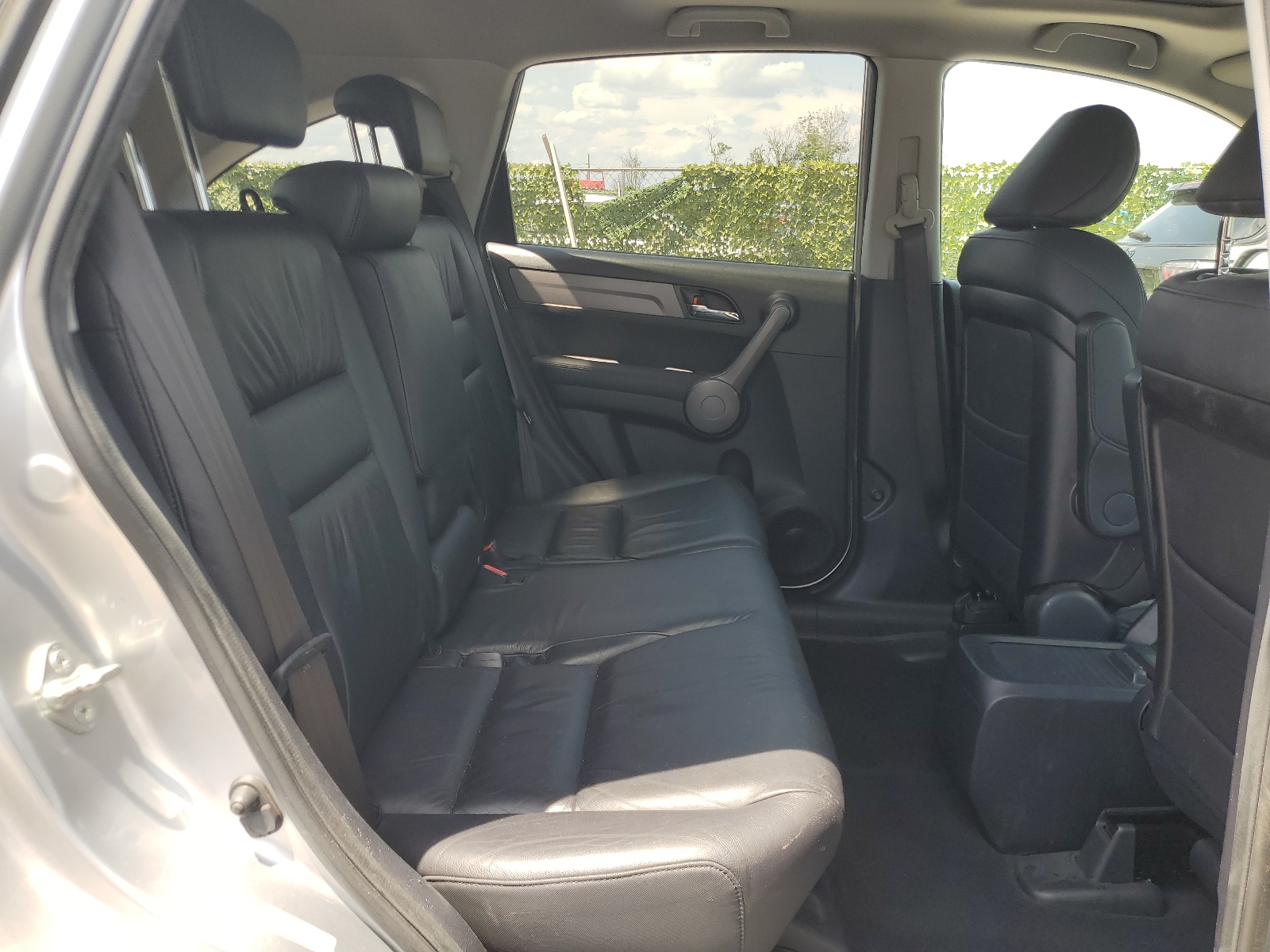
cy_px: 476
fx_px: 954
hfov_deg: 67.3
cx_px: 635
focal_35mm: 26
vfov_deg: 53.1
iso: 50
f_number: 1.5
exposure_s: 1/500
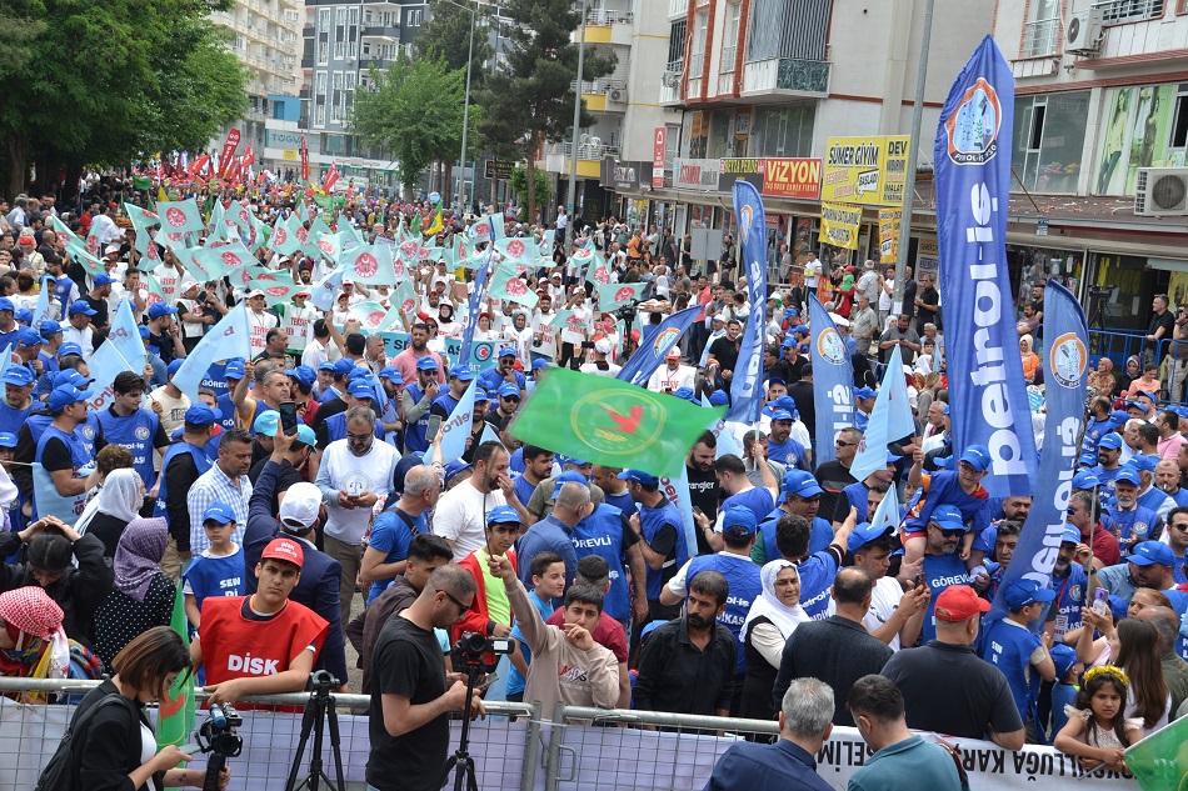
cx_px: 594
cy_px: 396
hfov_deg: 37.9
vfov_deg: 25.7
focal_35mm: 52
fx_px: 1732
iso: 100
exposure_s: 1/125
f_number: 5.6
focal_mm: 35
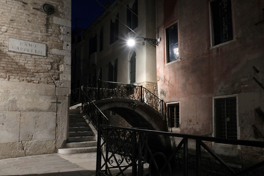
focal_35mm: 27
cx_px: 132
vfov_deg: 47.9
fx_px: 198
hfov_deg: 67.4
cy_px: 88
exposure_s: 8.5
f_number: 16
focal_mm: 18
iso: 800
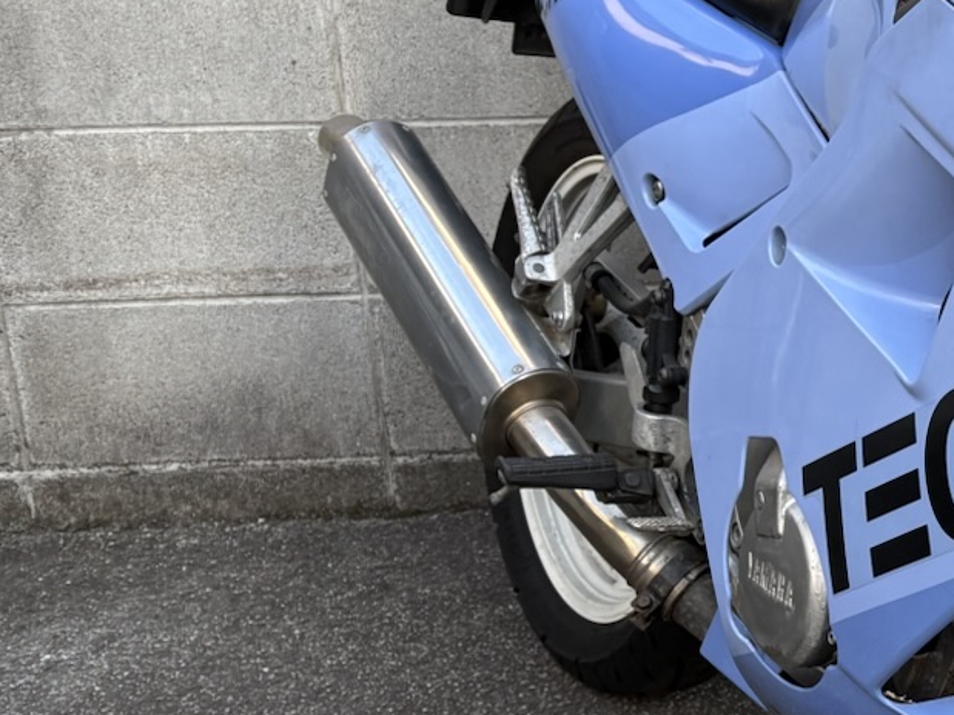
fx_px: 2315
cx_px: 1413
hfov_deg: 20.2
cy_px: 290
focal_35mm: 84
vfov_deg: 17.5
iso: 40
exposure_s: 1/188
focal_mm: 5.96
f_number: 1.6
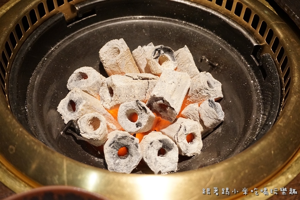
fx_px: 313
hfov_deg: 51.3
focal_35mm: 38
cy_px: 100
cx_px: 150
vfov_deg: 35.5
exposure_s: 1/160
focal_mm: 25
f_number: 4.5
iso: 2000
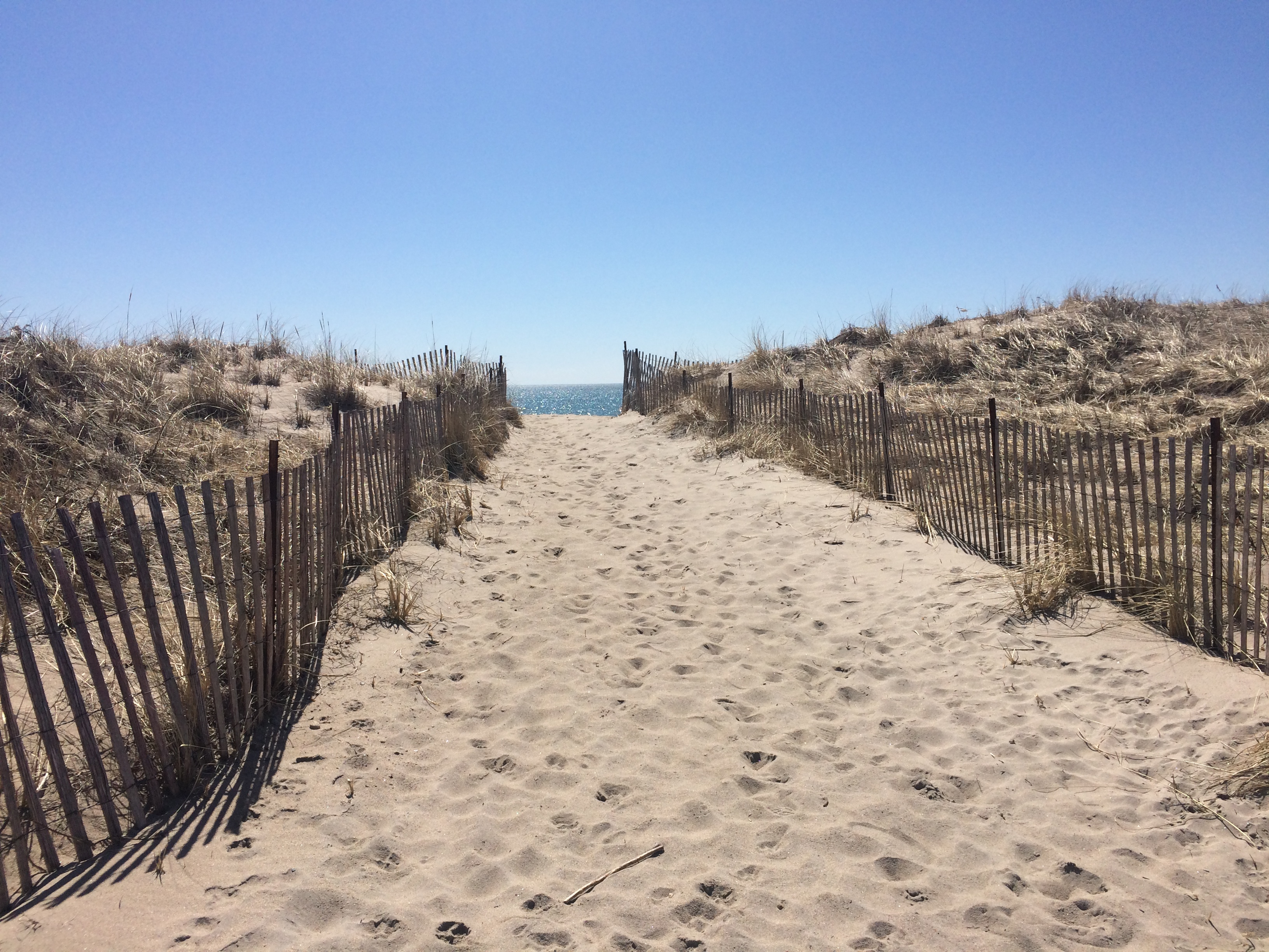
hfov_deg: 61.7
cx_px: 634
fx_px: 1063
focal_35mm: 29
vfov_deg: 48.2
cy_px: 476
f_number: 2.2
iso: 32
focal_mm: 4.15
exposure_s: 1/4566
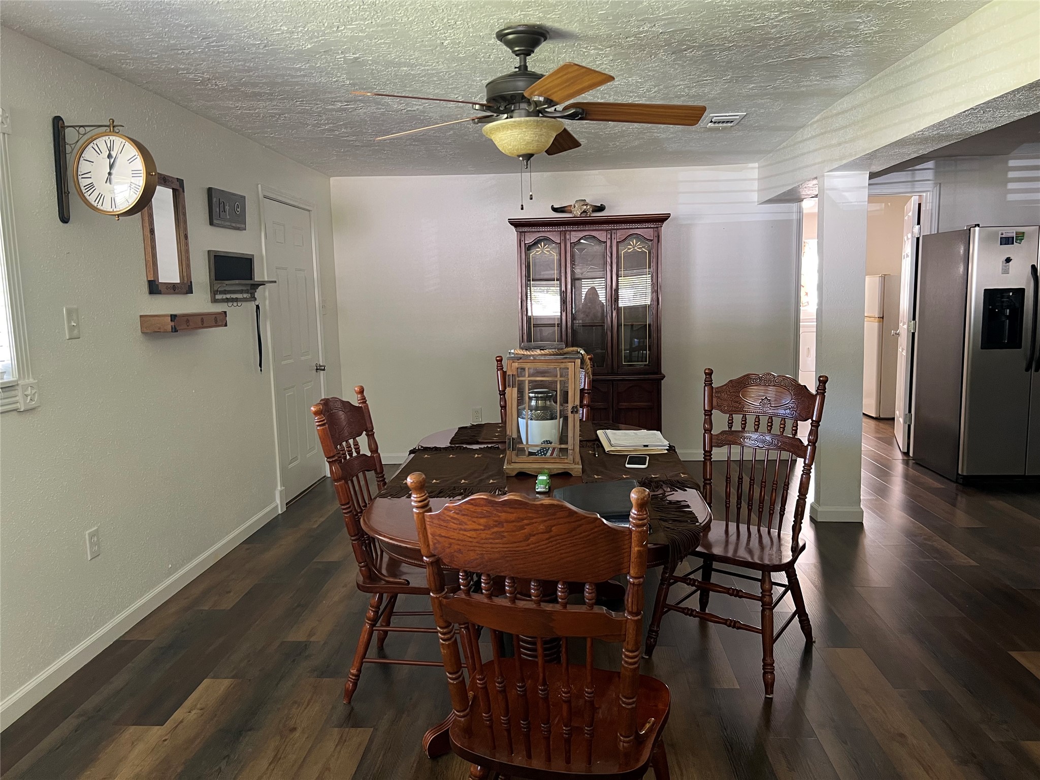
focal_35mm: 26
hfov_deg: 67.3
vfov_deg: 53.1
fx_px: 781
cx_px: 520
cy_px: 390
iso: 200
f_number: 1.5
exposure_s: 1/60
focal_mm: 5.7
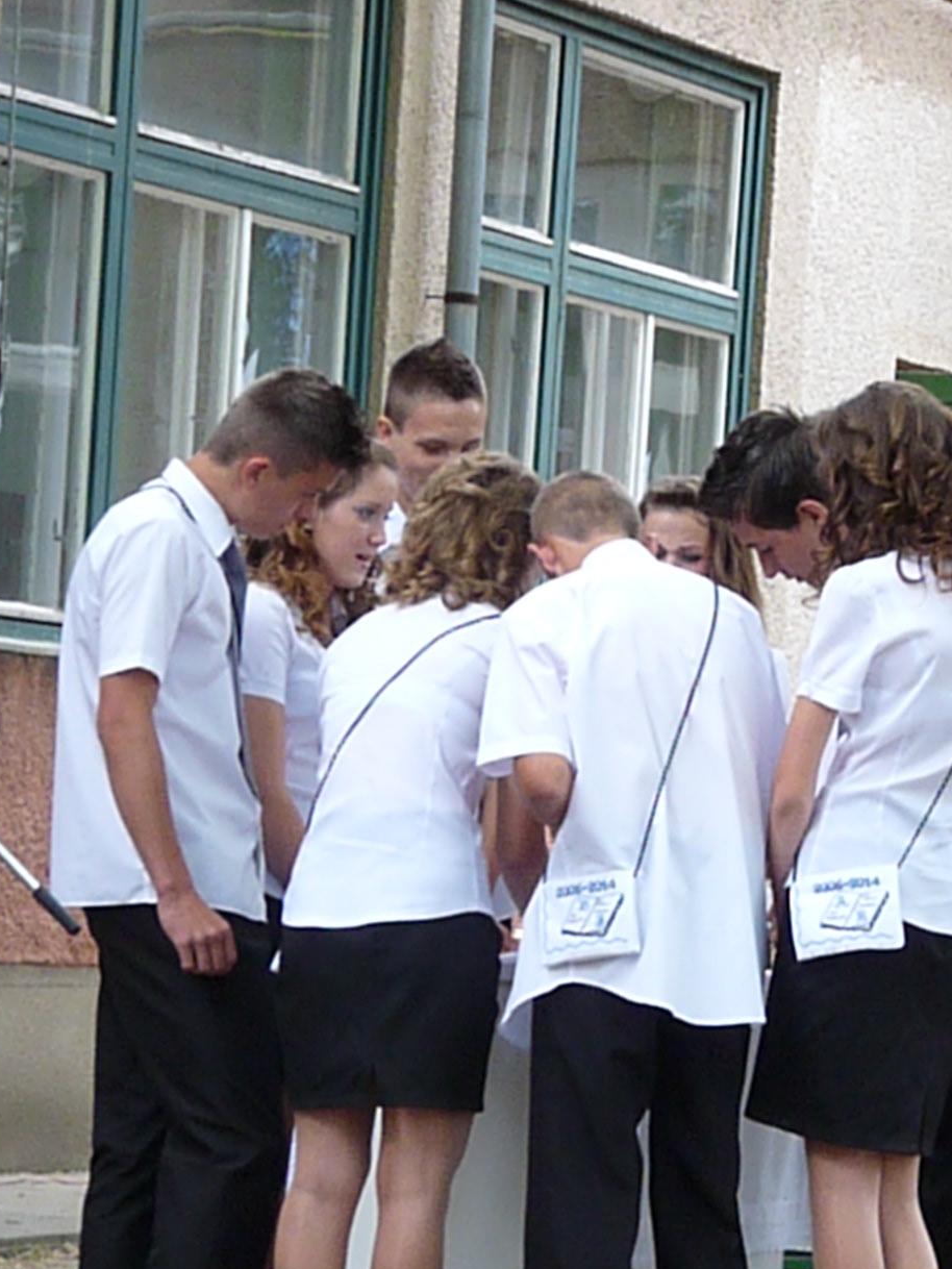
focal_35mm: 190
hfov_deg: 7.8
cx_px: 752
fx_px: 6965
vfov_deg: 10.4
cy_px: 841
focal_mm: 20.1
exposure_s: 1/160
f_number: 4
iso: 800
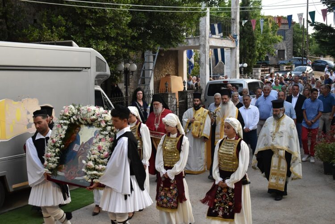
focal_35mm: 51
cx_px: 168
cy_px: 112
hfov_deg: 38.9
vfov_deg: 26.5
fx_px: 475
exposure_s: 1/200
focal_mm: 34
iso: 800
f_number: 4.5
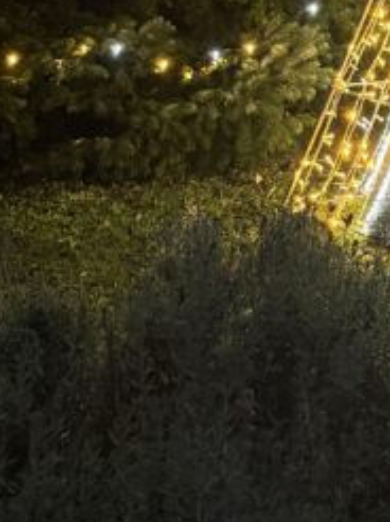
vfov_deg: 15.9
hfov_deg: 14.5
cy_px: -486
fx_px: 1505
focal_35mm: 100
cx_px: 415
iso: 400
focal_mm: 6.76
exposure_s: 1/50
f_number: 1.78
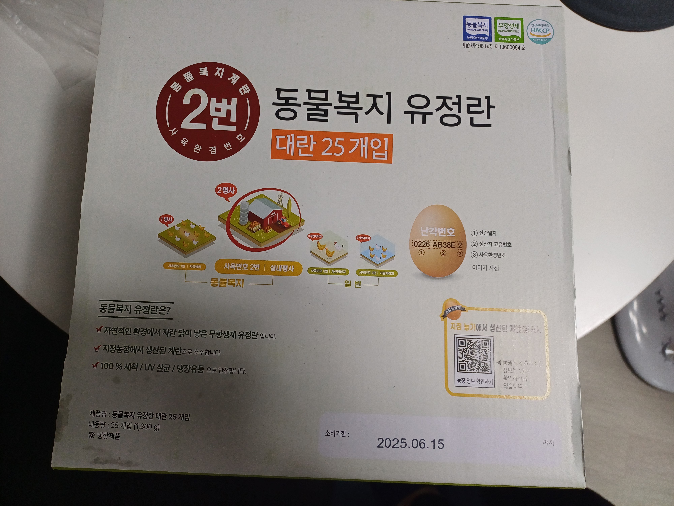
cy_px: 253
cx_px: 337
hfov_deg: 69.4
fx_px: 487
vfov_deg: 54.9
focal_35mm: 25
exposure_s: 1/60.2
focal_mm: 4.65
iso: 100
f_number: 1.8
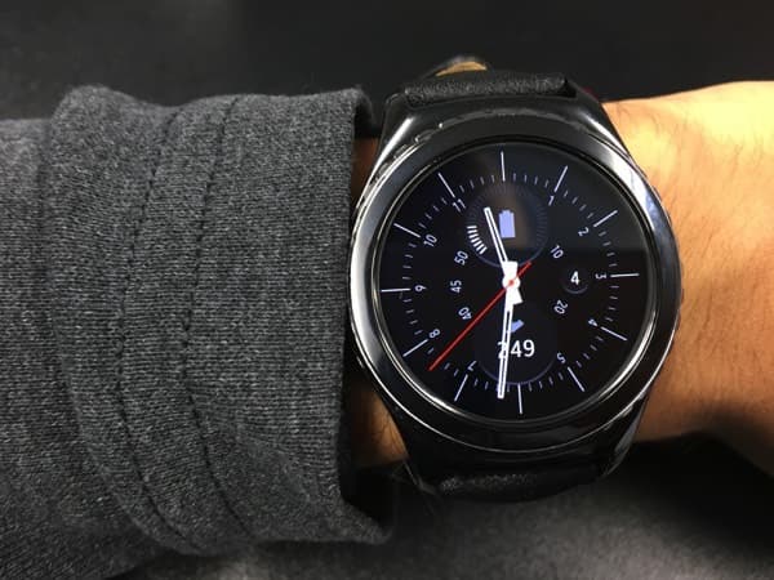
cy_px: 290
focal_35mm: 29
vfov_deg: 48.2
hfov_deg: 61.7
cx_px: 387
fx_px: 648
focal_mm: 4.15
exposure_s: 1/33
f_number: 2.2
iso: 100
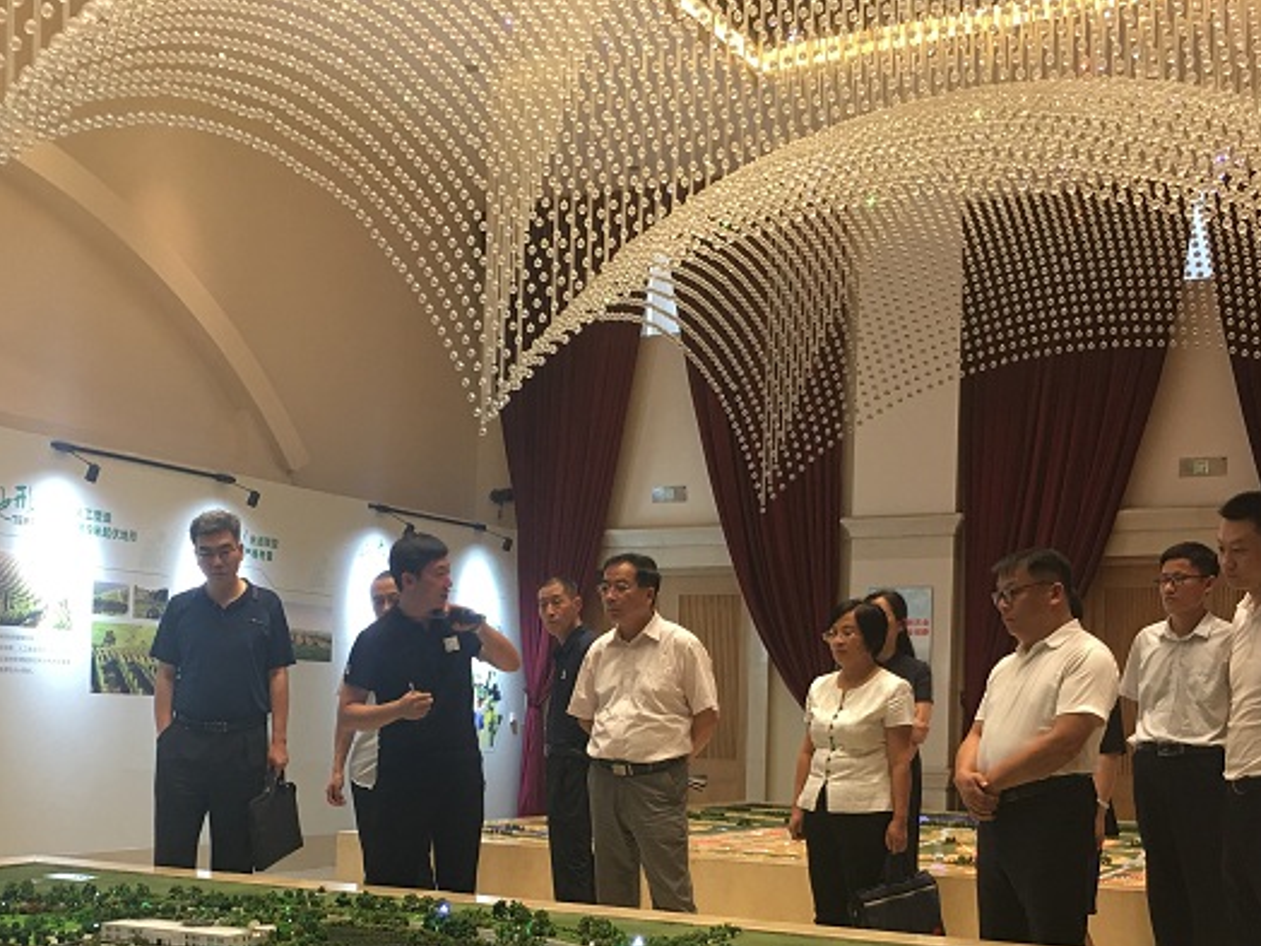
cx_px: 520
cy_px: 750
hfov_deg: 40.3
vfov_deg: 30.2
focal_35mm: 47
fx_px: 1712
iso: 64
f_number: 2.2
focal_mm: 4.15
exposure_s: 1/17
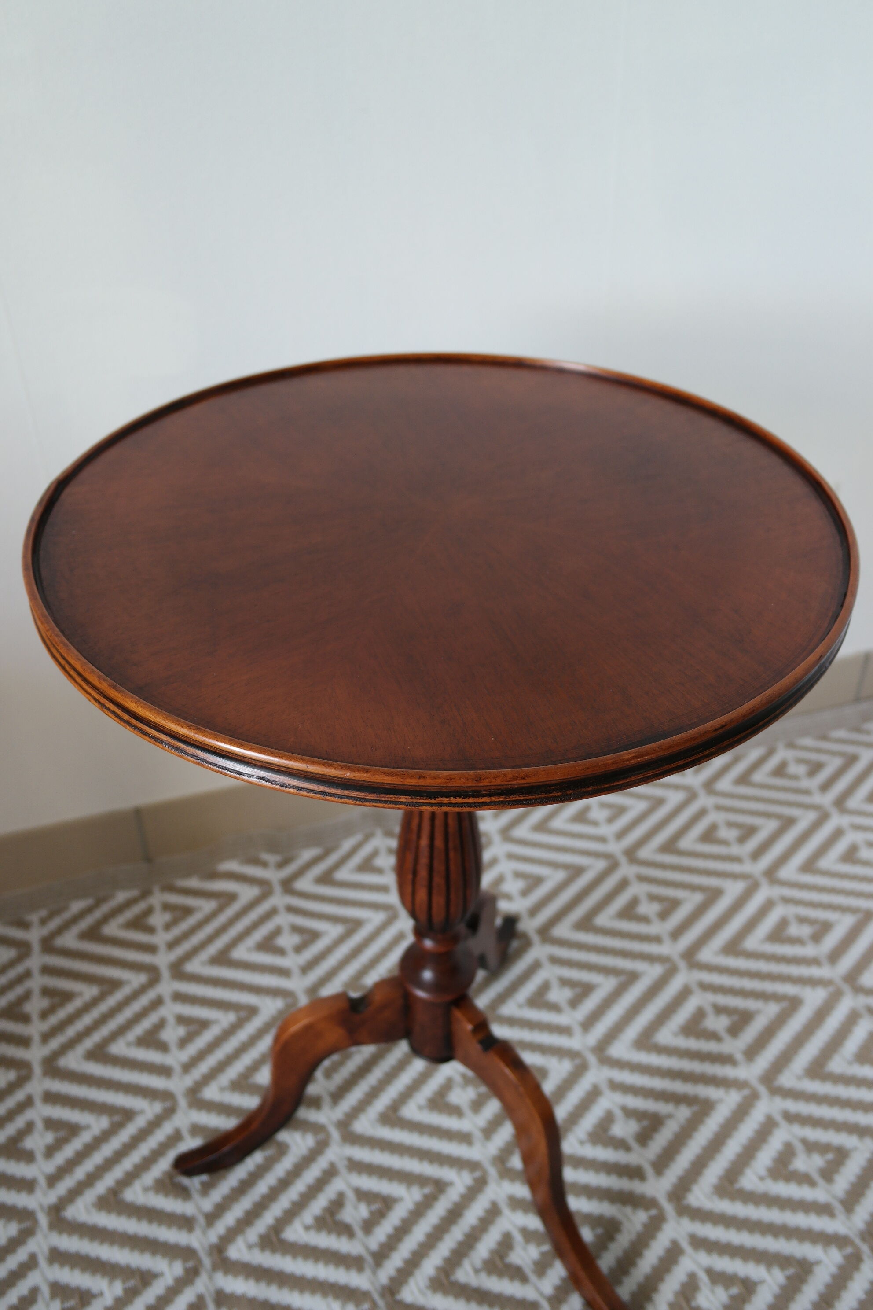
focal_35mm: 30
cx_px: 436
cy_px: 655
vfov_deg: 61.9
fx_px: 1091
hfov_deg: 43.6
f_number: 3.5
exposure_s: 1/40
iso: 400
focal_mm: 20
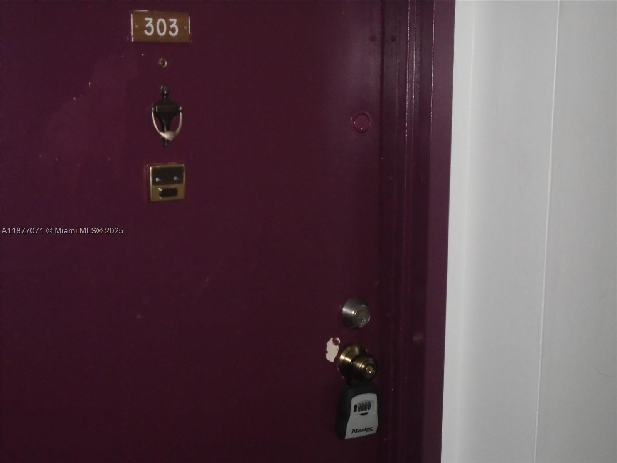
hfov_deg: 38.9
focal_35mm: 49
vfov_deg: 29.7
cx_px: 308
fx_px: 873
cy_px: 232
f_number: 4.5
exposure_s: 1/50
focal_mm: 8.7
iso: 400
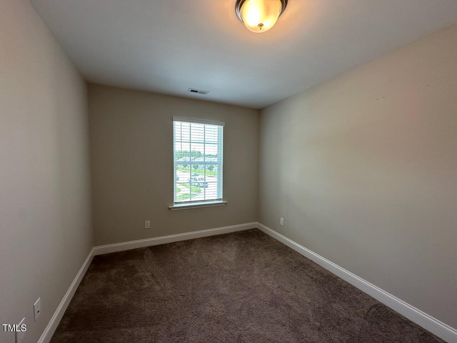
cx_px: 228
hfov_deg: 102.1
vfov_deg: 85.7
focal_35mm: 14
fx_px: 185
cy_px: 172
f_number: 2.2
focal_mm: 2.22
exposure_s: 1/120
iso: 100
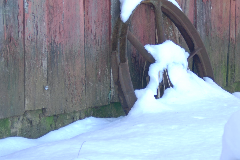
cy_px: 50
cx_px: 160
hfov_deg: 11.8
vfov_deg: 7.9
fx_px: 1161
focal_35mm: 174
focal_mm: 56
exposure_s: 1/30
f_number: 5.6
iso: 100
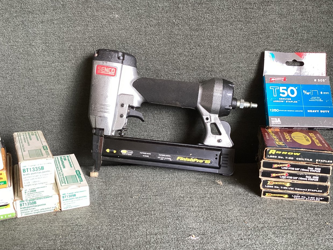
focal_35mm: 38
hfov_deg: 49.0
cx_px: 160
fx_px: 366
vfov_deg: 37.7
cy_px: 142
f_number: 2.4
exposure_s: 1/60
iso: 80
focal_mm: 3.3
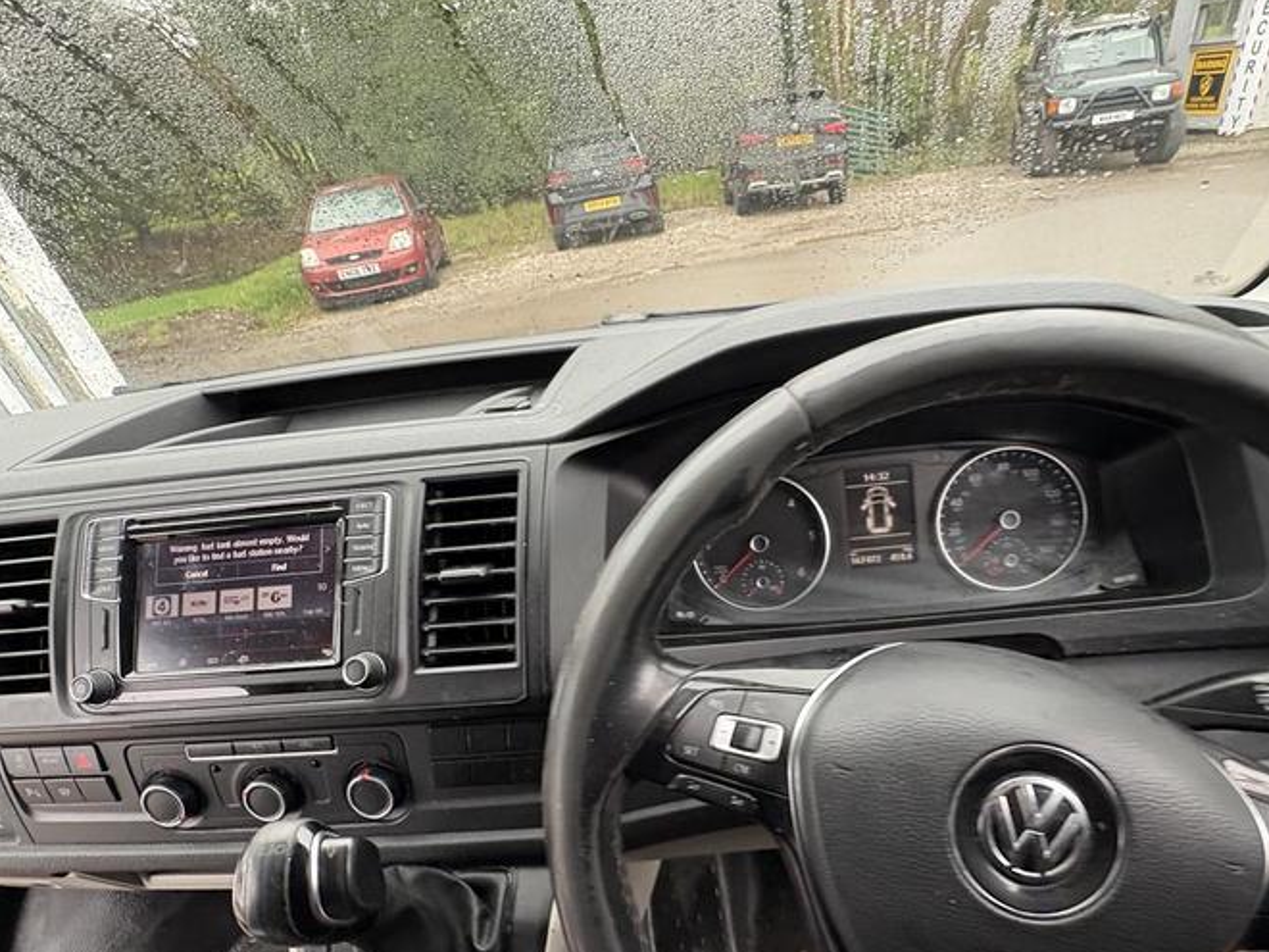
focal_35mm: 19
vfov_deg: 67.6
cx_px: 702
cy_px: 596
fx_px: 697
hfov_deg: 84.4
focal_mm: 2.22
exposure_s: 1/56
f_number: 2.2
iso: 250
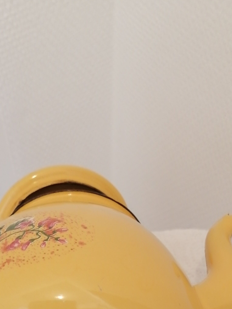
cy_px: 344
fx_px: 527
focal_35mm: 59
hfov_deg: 24.7
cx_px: 87
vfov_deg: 29.3
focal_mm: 3.96
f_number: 1.8
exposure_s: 1/33.3
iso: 200
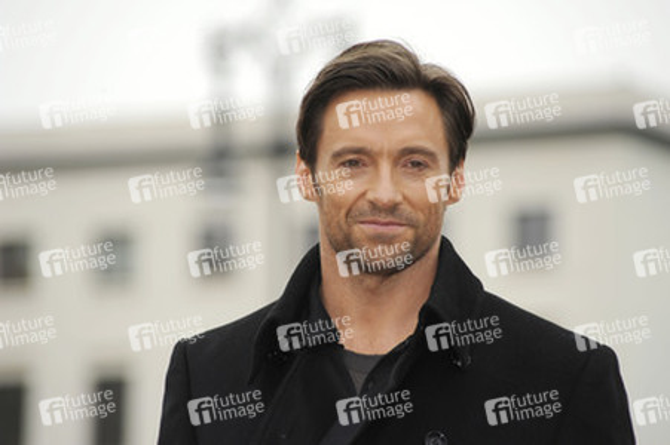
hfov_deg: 8.6
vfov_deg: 5.7
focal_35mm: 240
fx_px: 4463
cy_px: 222
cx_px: 335
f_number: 6.3
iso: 400
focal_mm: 240
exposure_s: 1/400
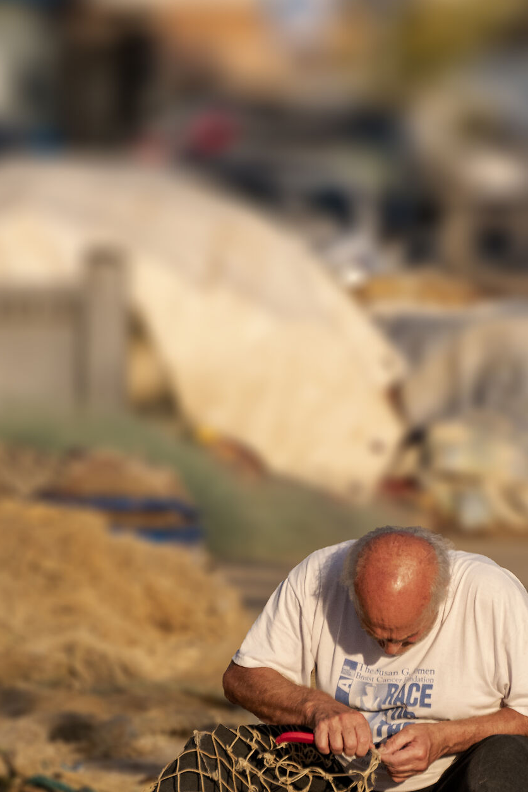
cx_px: 362
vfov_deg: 2.4
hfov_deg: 1.6
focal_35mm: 861
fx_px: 18941
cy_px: 590
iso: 500
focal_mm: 300
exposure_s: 1/3000
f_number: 5.6
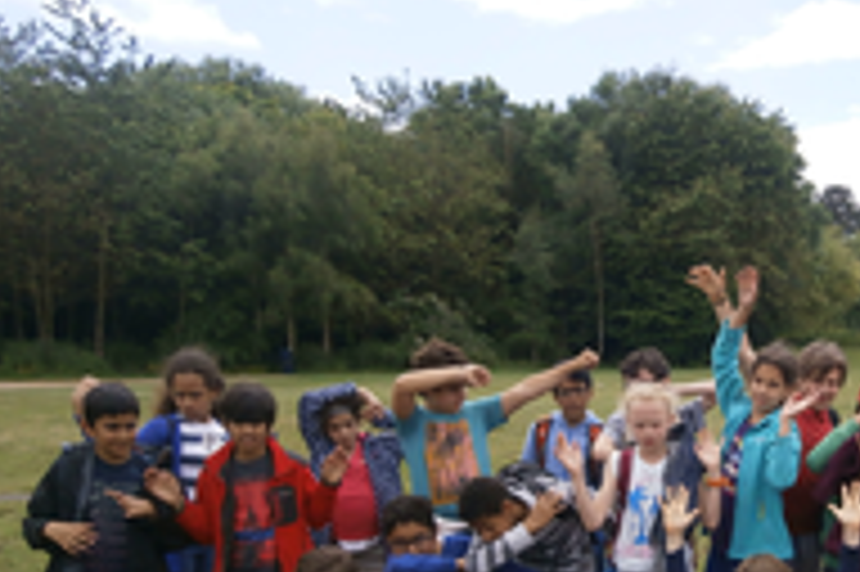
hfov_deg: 37.3
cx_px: 711
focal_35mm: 51
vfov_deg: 25.2
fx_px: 1217
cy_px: 563
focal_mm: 4.7
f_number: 2.8
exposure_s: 1/640
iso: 80
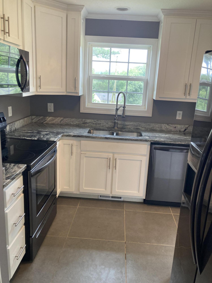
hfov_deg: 49.7
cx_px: 106
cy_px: 142
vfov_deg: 63.4
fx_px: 229
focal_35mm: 28
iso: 64
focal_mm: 3.99
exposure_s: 1/60
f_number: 1.8
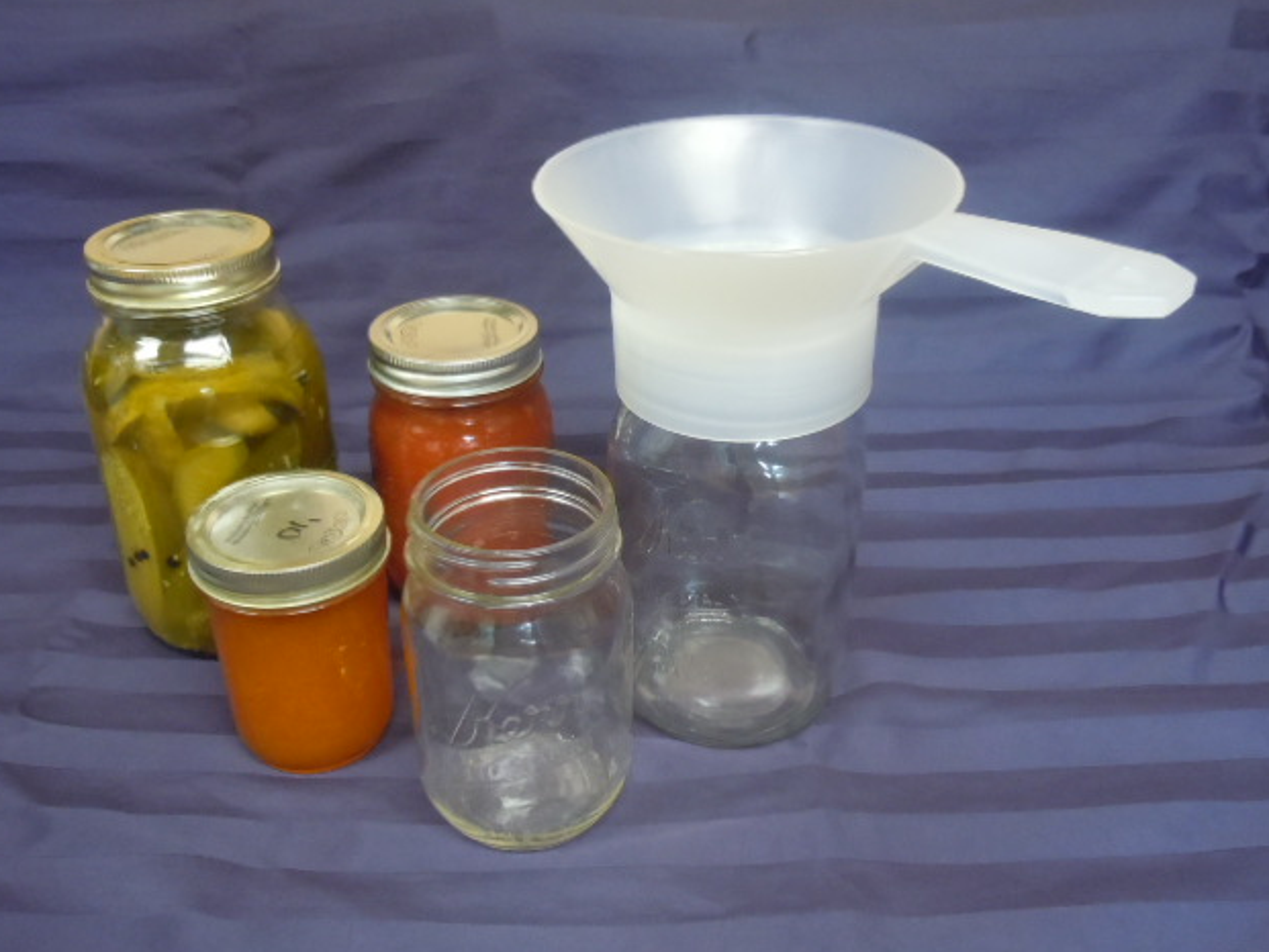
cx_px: 625
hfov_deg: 53.9
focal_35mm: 34
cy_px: 482
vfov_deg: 41.8
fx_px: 1247
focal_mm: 5.9
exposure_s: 1/30
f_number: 4
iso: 800
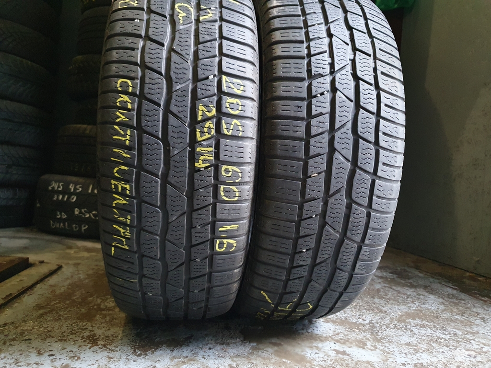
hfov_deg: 67.3
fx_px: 369
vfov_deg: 53.1
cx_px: 246
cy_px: 184
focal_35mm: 26
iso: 500
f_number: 1.5
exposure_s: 1/33
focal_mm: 4.32
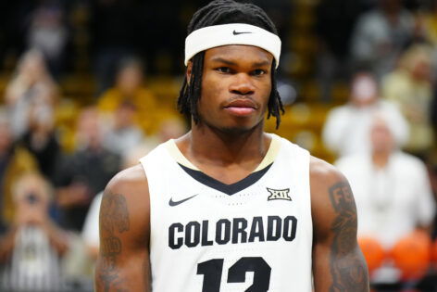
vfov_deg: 7.8
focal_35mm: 176
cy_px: 146
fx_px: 2137
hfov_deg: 11.7
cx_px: 218
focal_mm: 176
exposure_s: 1/1000
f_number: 3.5
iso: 6400
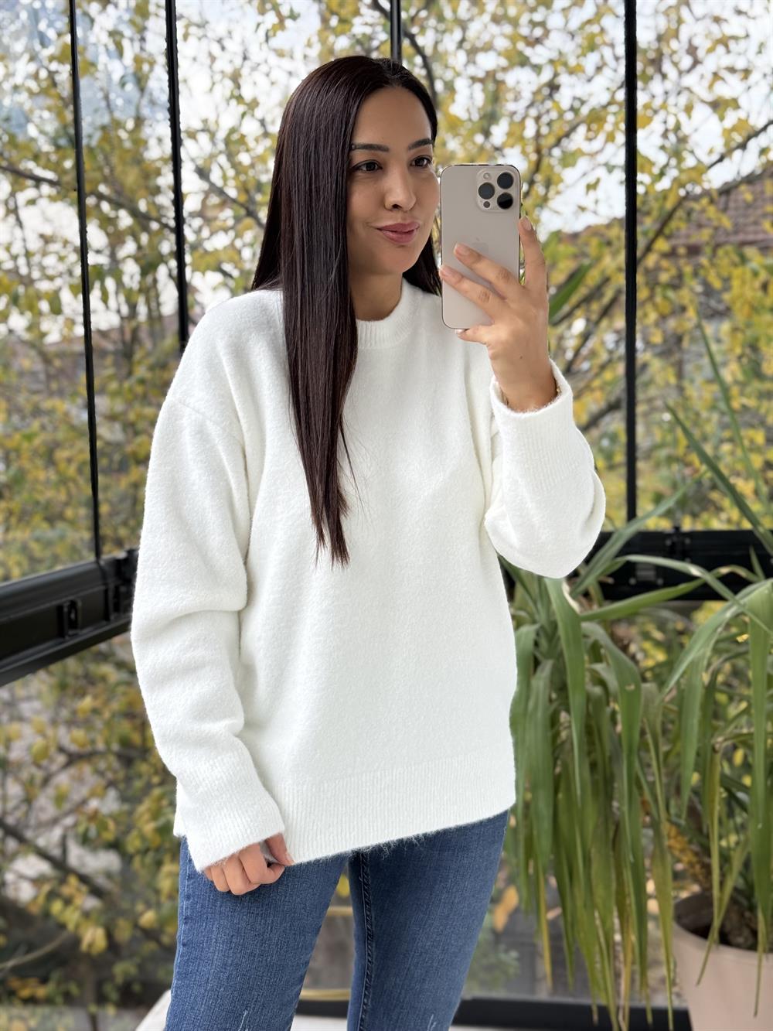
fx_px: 1429
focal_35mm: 48
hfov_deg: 30.3
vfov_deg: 39.7
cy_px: 516
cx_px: 386
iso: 100
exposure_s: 1/244
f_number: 1.78
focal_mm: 6.76
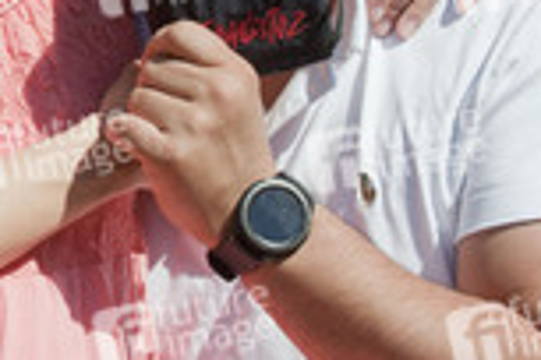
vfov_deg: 5.4
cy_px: -113
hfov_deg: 8.1
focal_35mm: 253
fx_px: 3802
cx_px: 88
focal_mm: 86
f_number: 4.5
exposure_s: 1/3200
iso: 200
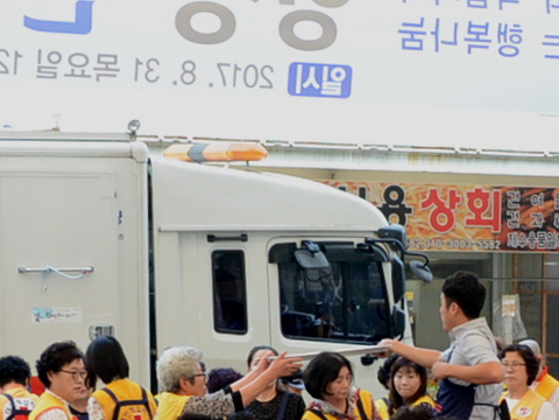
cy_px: 623
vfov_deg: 9.2
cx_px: 653
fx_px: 2551
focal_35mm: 158
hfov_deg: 12.2
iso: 1600
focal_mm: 32
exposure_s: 1/200
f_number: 8
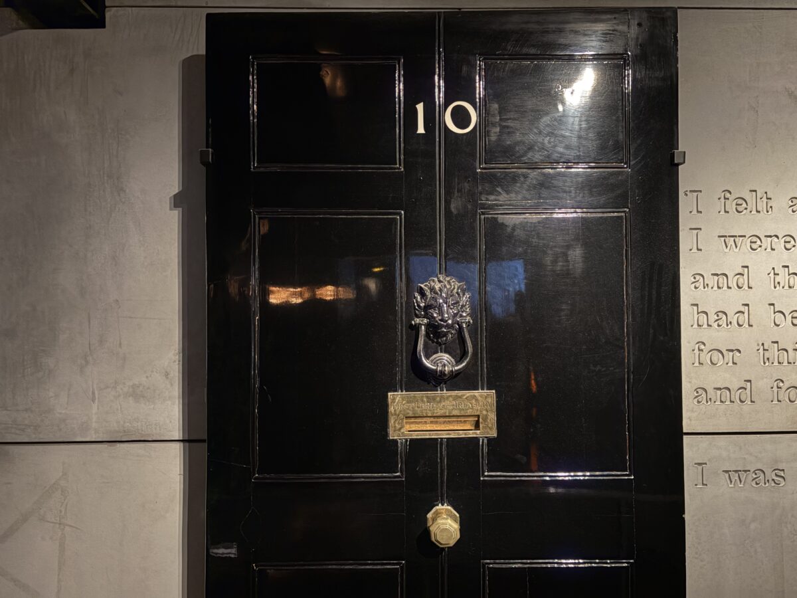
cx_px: 398
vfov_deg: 53.1
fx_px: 599
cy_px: 299
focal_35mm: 26
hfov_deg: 67.3
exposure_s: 1/13
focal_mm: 5.96
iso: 640
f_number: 1.6
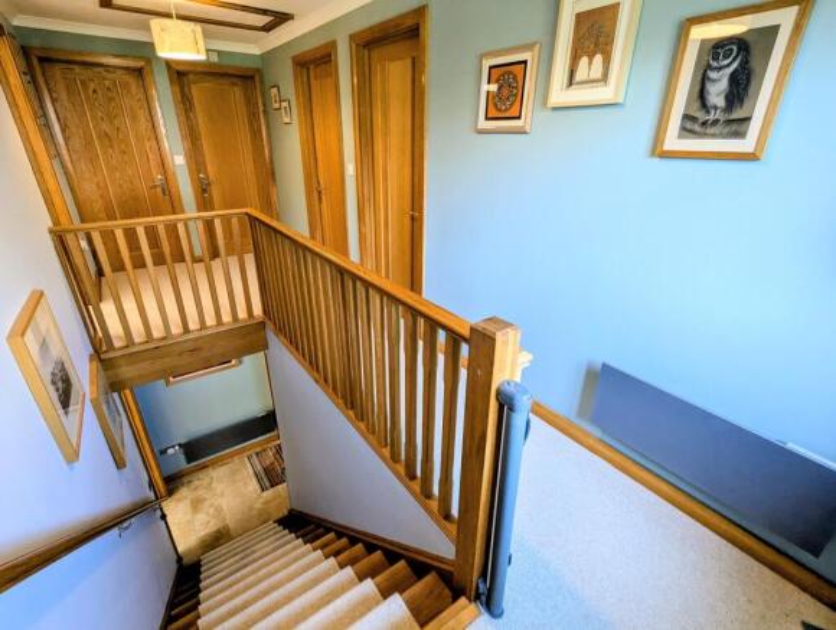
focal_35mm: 16
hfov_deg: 94.4
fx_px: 387
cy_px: 315
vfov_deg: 78.3
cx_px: 418
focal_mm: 2.35
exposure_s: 1/35.4
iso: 211
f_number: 2.2
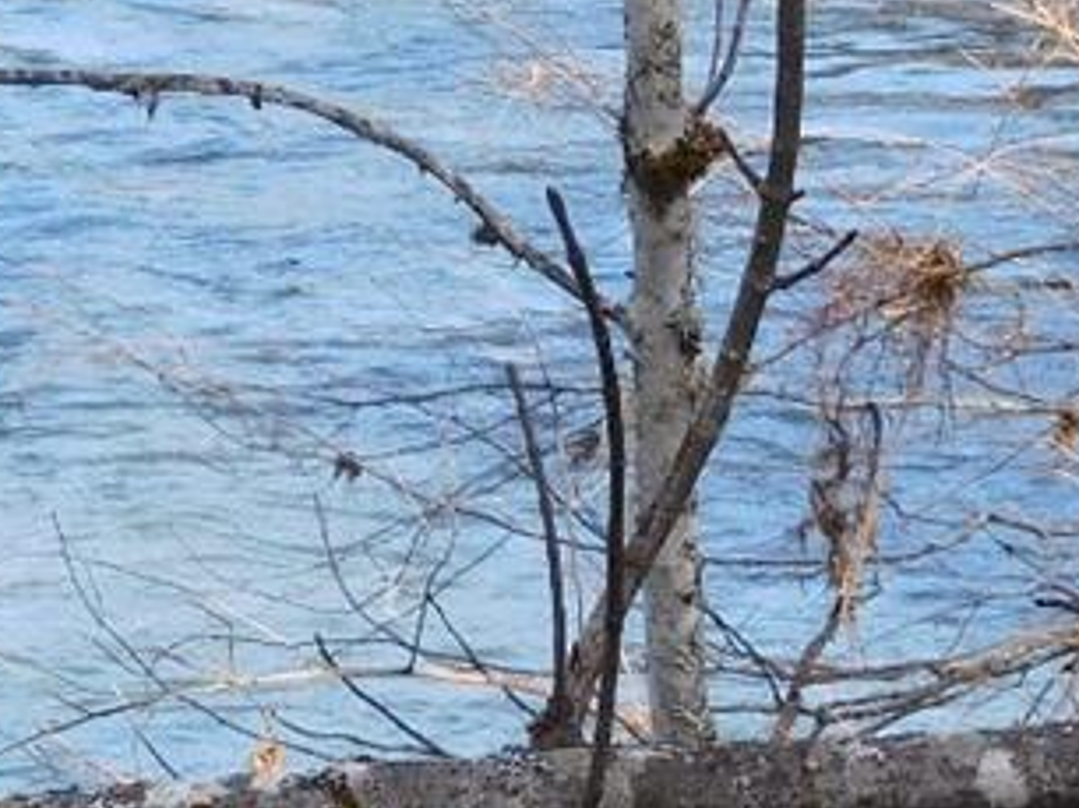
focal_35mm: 343
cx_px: 53
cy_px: 1048
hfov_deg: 5.8
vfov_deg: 4.3
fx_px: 10683
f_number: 4.5
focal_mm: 12.5
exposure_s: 1/200
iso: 125
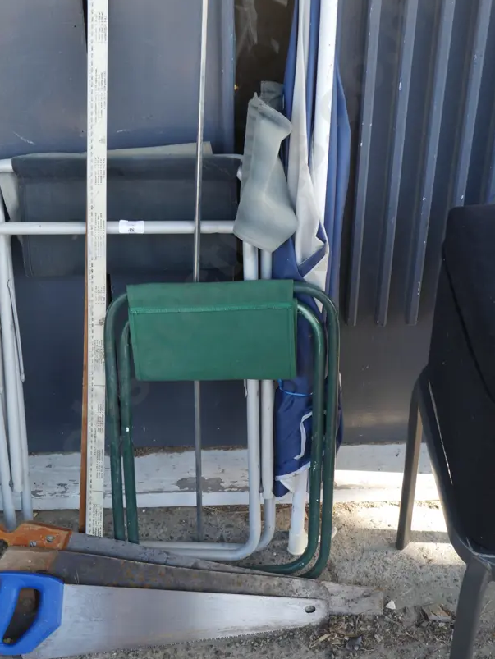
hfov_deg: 28.5
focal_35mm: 51
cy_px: 317
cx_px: 181
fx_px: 972
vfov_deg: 37.5
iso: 200
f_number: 4.5
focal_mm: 20
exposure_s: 1/80
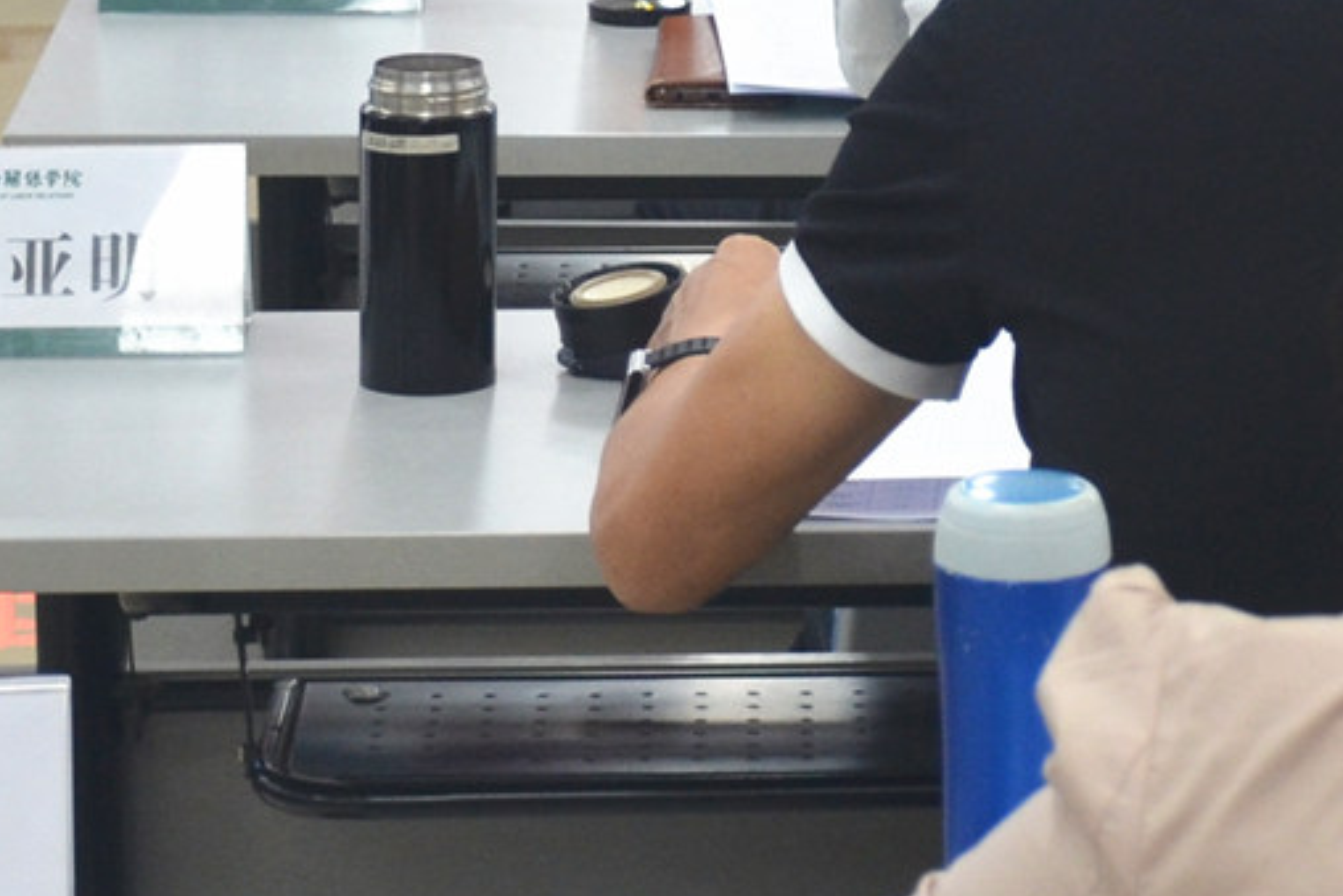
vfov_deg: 7.2
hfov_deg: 10.9
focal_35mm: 189
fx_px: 7052
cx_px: 1026
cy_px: -440
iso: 400
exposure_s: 1/80
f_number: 4.5
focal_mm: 32
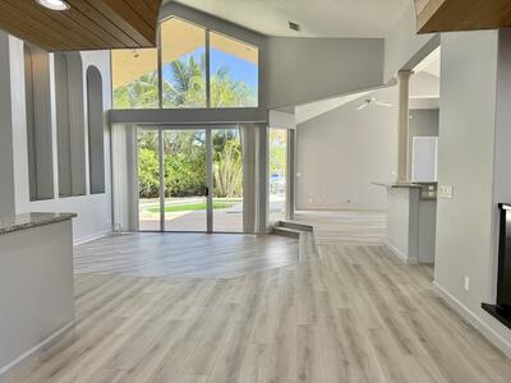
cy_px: 192
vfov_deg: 56.8
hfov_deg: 71.6
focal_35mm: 24
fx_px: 354
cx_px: 256
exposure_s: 1/266
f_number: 1.78
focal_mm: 6.76
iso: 100
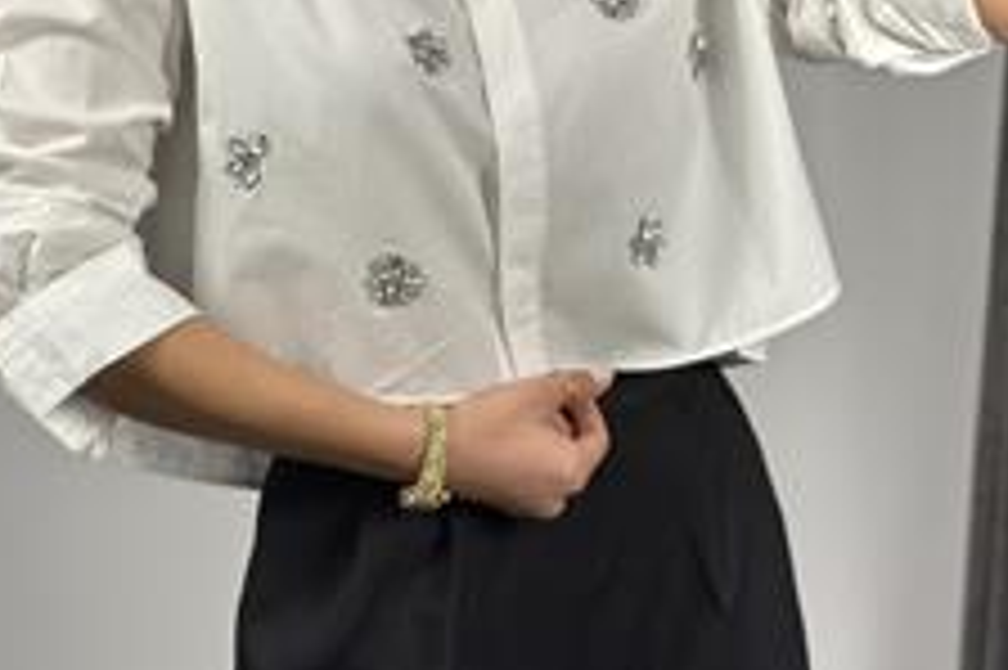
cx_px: 495
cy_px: 191
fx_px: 2574
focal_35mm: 92
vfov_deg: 14.8
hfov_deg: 22.2
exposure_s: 1/129
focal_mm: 6.86
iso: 80
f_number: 1.78
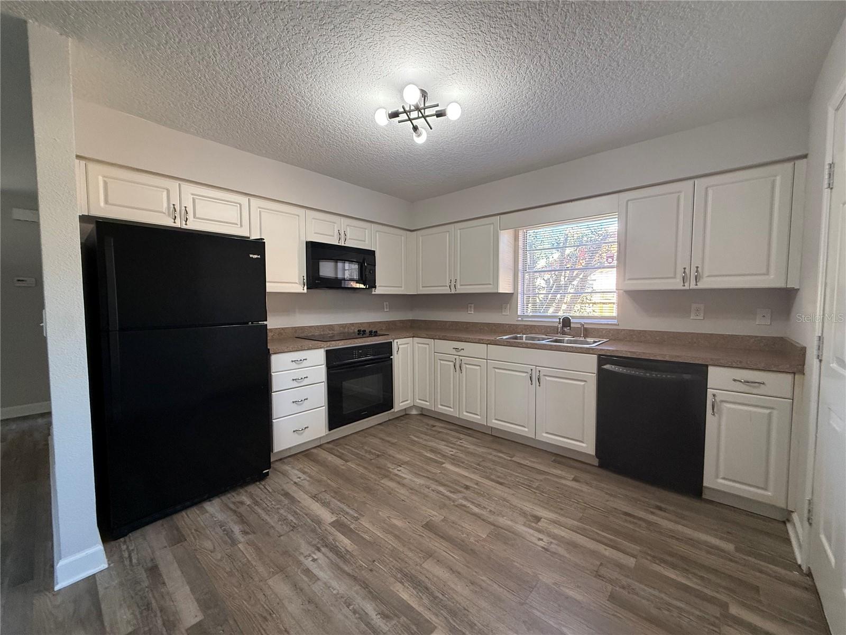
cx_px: 423
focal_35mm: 14
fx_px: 342
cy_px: 318
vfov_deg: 85.7
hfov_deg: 102.1
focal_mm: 2.22
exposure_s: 1/120
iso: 320
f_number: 2.2
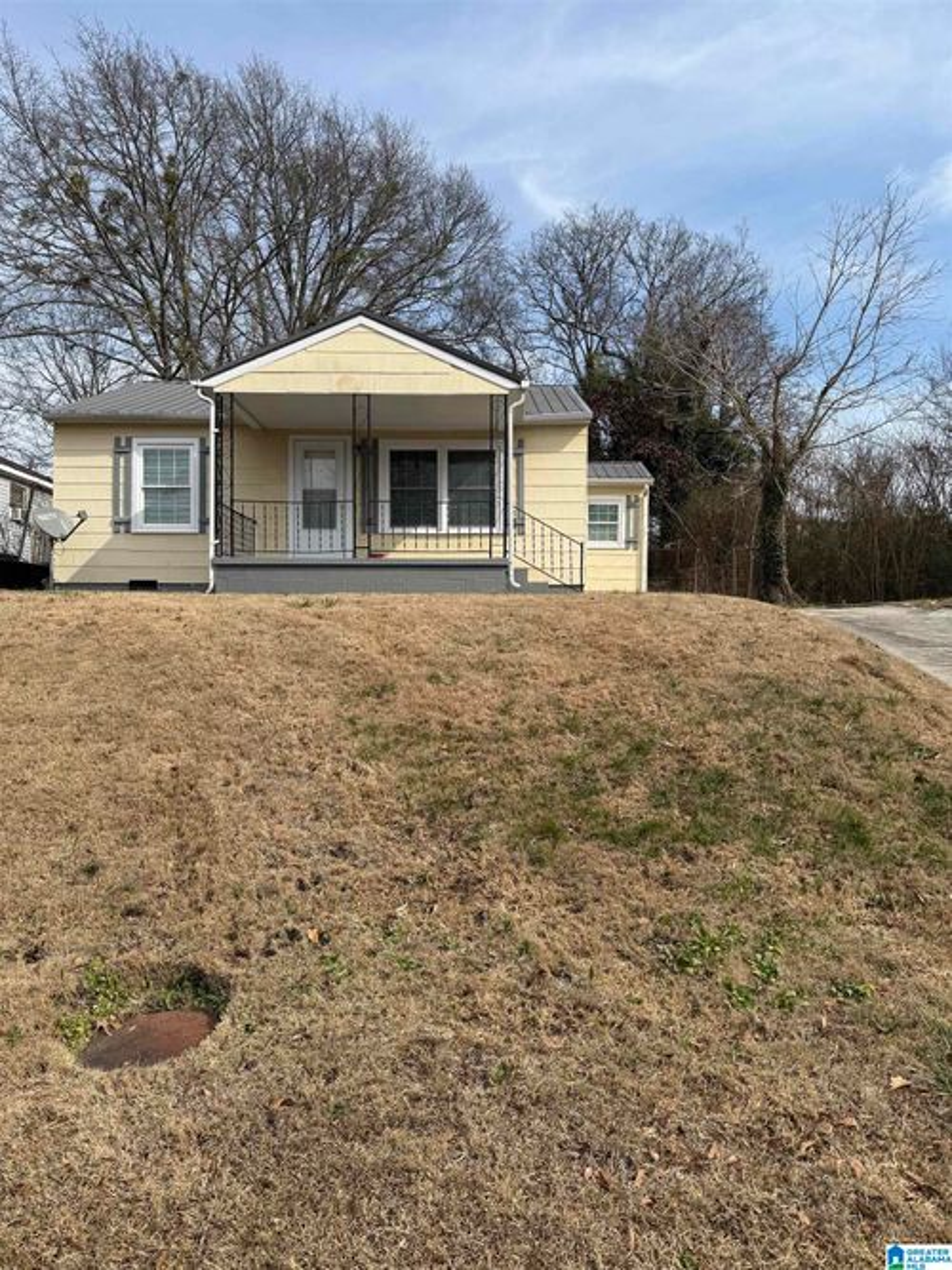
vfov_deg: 71.6
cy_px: 635
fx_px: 880
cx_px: 476
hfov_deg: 56.8
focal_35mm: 24
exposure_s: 1/4167
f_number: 1.78
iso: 80
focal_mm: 6.76
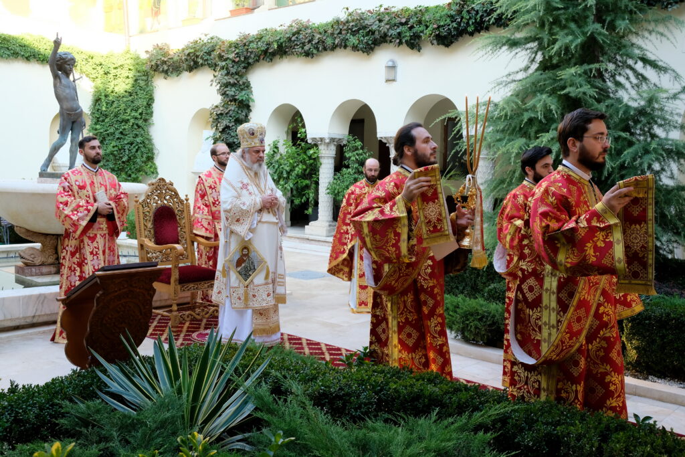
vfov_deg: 37.9
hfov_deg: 54.4
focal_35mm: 35
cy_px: 228
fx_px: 666
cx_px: 342
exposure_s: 1/100
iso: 800
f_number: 6.4
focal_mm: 23.3
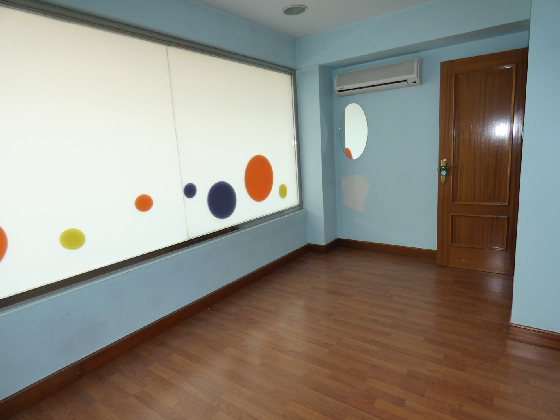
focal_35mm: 20
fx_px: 324
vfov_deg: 66.0
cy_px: 210
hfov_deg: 81.7
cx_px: 280
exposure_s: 1/160
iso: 80
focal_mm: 3.6
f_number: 2.8
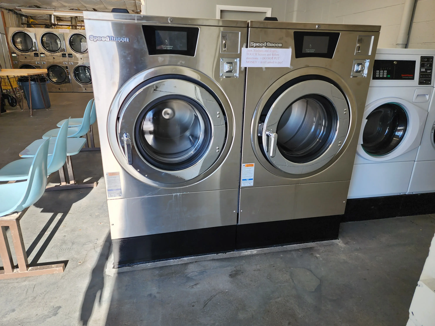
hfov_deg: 73.9
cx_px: 218
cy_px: 163
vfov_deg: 58.9
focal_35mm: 23
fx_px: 289
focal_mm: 6.4
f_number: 1.8
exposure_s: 1/180
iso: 40
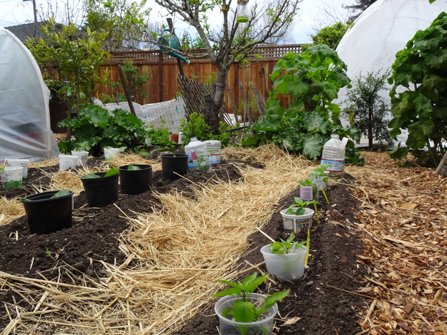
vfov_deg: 44.2
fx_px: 413
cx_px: 224
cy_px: 168
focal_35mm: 32
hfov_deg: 56.8
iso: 80
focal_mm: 5.43
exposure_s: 1/500
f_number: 4
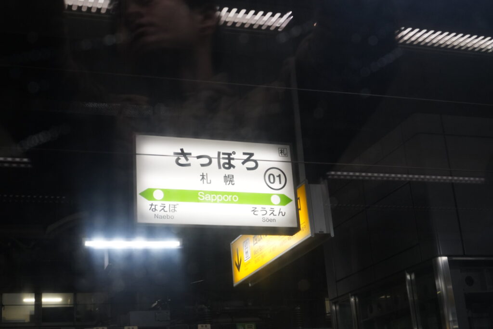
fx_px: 719
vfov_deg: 25.8
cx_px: 246
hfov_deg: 37.8
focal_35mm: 52
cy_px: 164
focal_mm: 35
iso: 1250
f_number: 8
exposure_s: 1/30
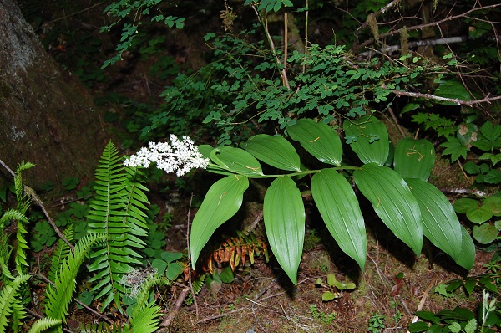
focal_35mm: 34
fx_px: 479
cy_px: 166
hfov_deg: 55.2
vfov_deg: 38.2
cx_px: 250
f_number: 5.6
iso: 200
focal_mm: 23
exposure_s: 1/125
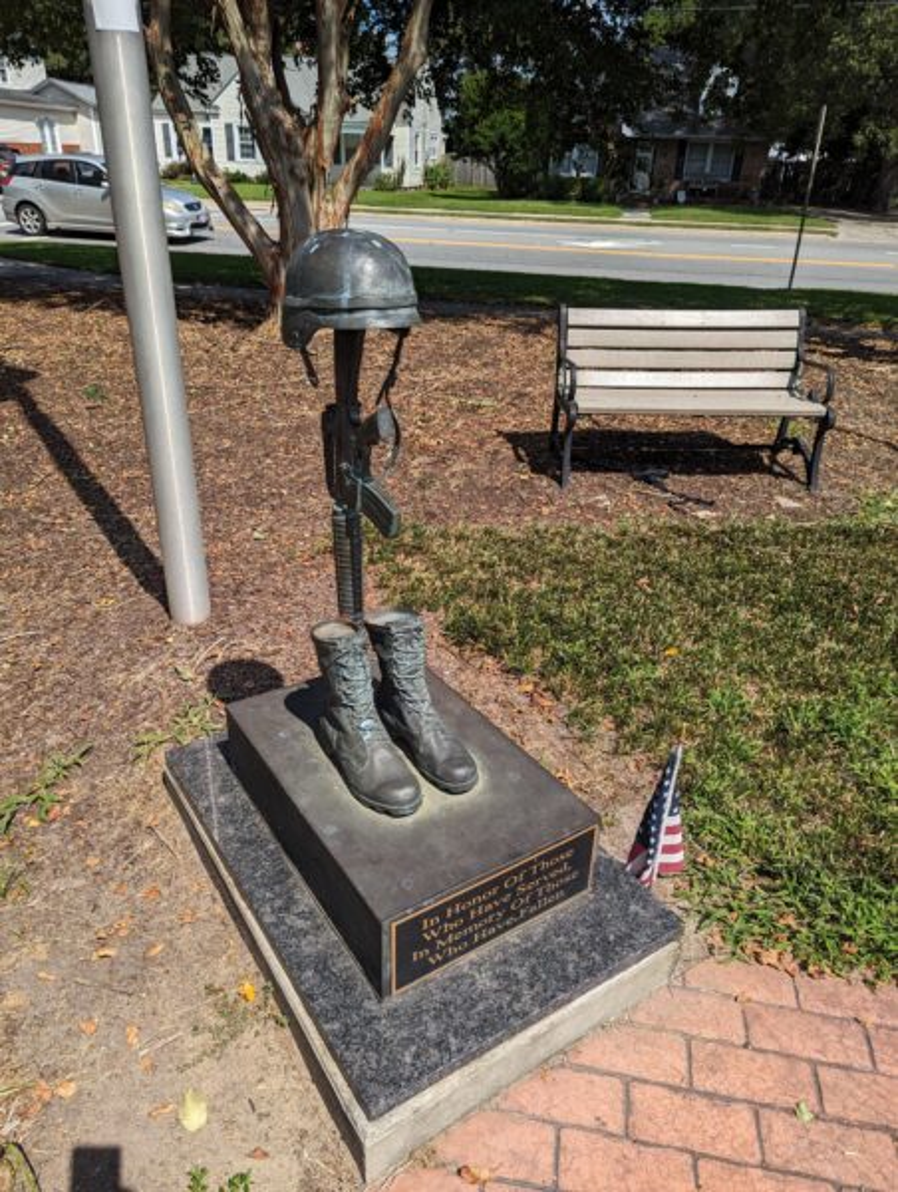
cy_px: 596
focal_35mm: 24
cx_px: 449
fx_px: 828
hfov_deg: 57.0
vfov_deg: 71.5
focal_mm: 6.81
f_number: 1.85
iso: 34
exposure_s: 1/2179
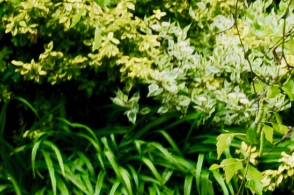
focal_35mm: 352
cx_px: -661
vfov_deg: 3.9
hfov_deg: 5.4
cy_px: -170
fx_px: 2871
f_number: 7.1
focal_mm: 30
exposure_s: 1/200
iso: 200
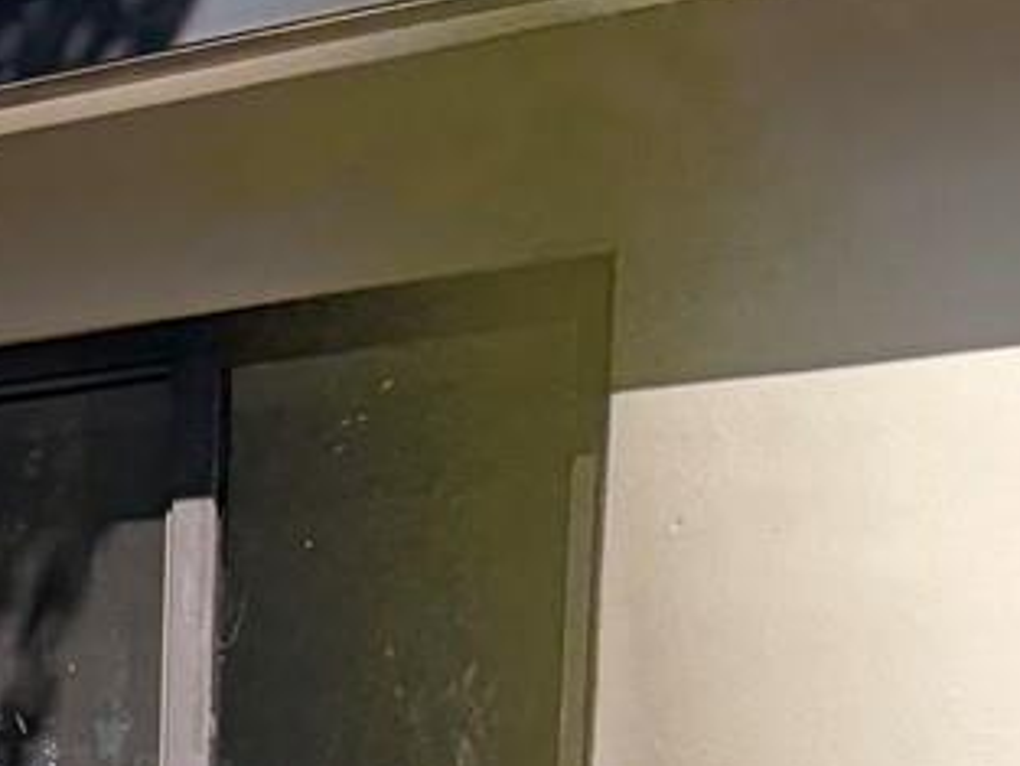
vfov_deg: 10.2
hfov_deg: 12.8
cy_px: 1568
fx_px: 3920
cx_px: -1066
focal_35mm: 133
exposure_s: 1/1287
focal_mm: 5.96
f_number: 1.6
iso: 50
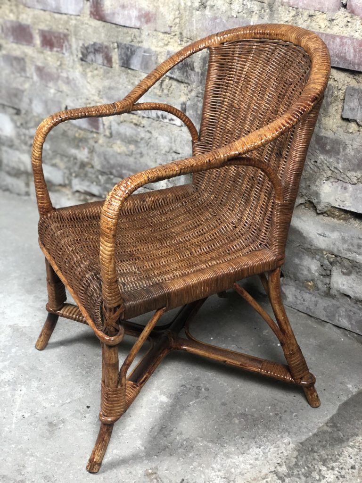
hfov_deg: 28.0
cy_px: 242
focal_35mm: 52
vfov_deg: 36.8
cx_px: 181
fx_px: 725
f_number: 2.4
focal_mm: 6
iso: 160
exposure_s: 1/33
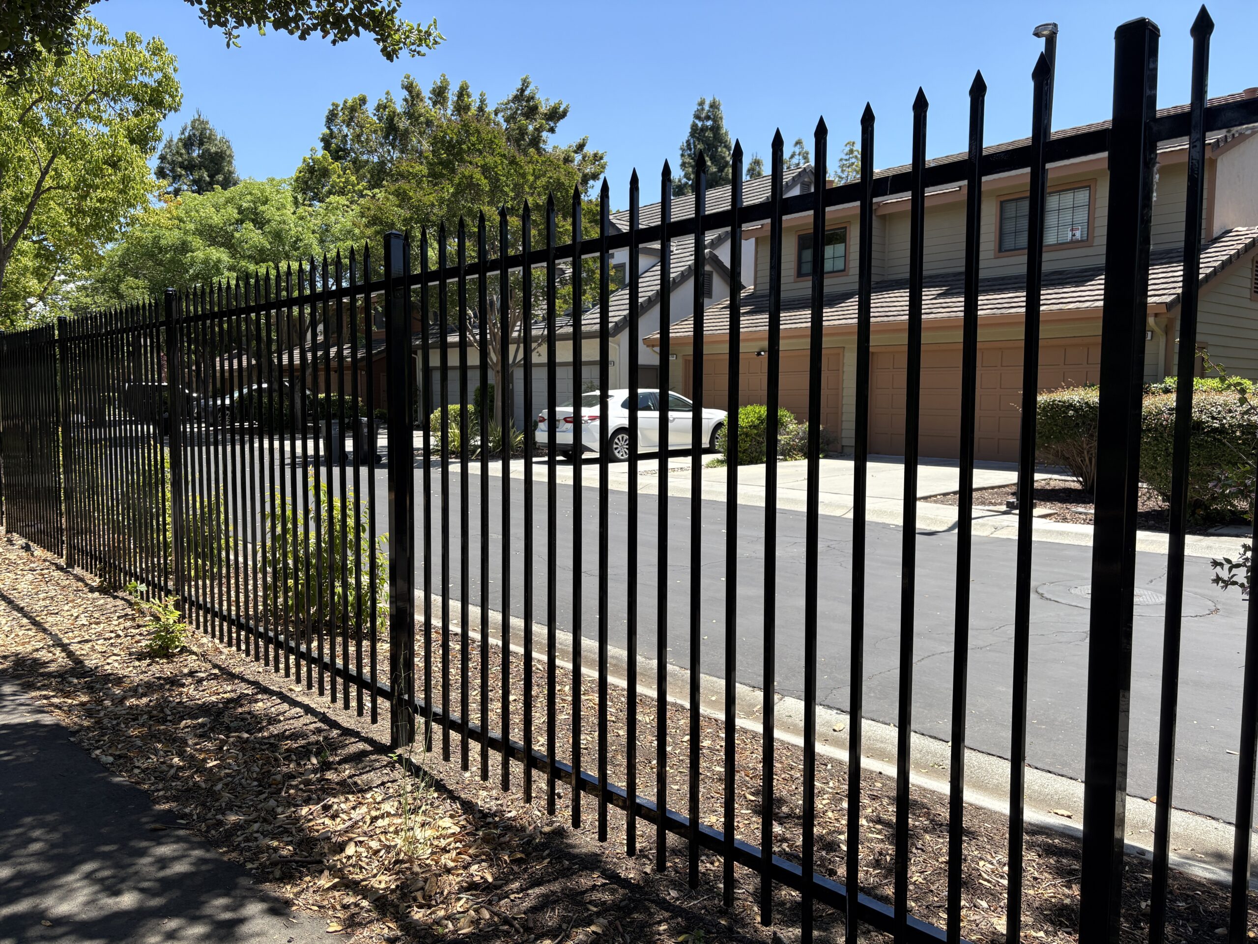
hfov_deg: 67.3
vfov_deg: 53.1
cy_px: 472
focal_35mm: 26
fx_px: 945
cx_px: 629
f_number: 1.6
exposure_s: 1/1550
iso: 50
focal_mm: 5.96
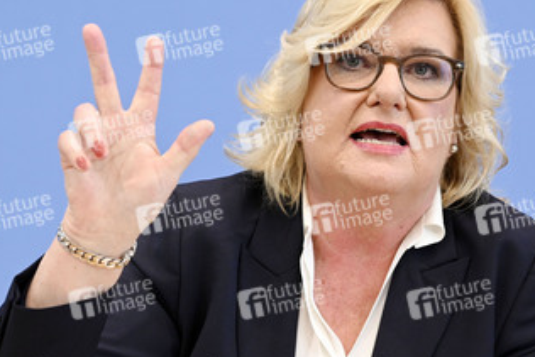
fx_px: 2542
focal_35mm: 171
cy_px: 173
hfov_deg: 12.0
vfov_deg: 8.0
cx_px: 304
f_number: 5.6
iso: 3200
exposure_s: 1/500
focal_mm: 120
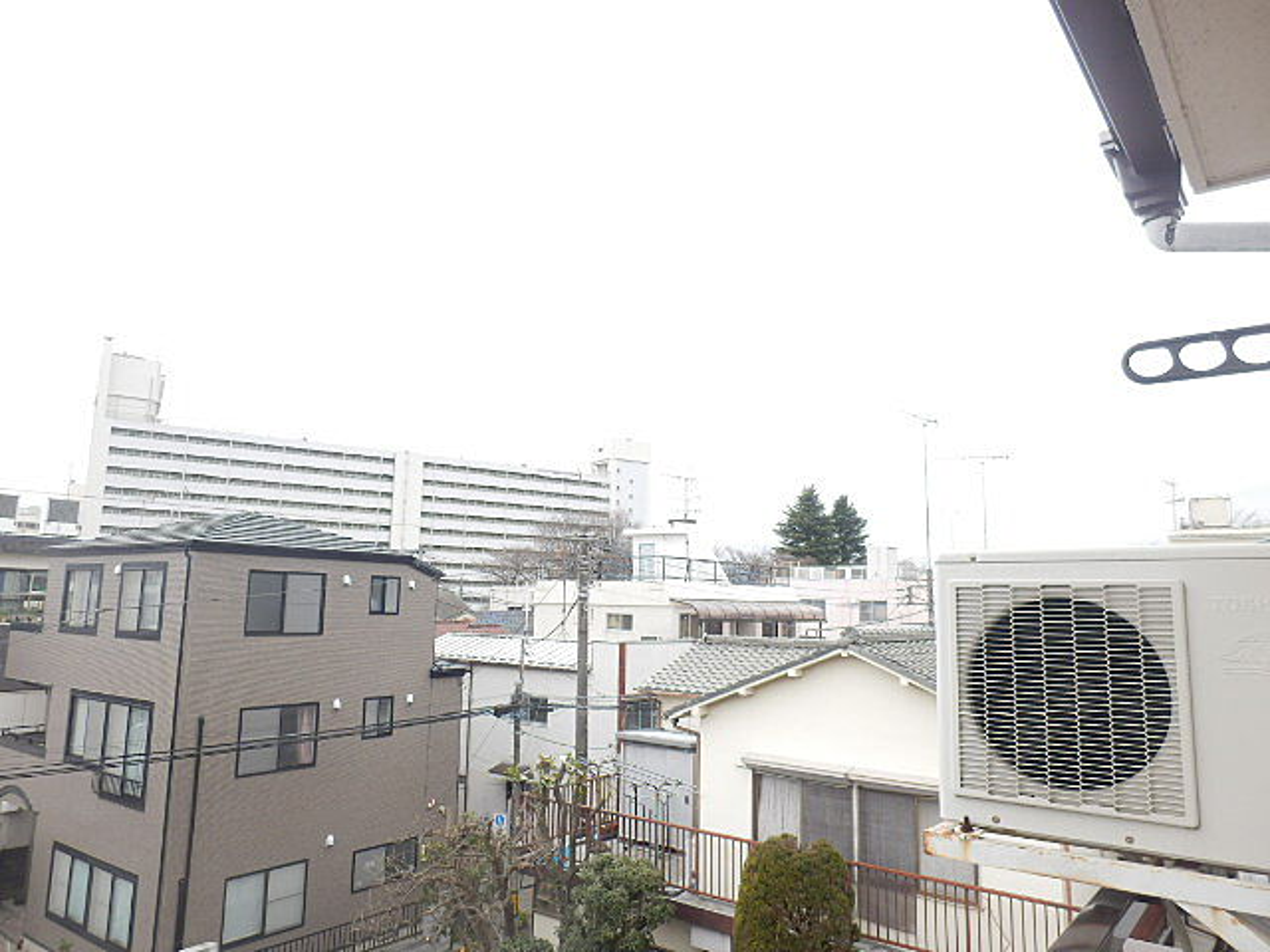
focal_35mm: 24
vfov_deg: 56.8
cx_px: 635
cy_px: 476
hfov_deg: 71.6
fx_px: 881
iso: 80
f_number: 3
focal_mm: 4.2
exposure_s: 1/320
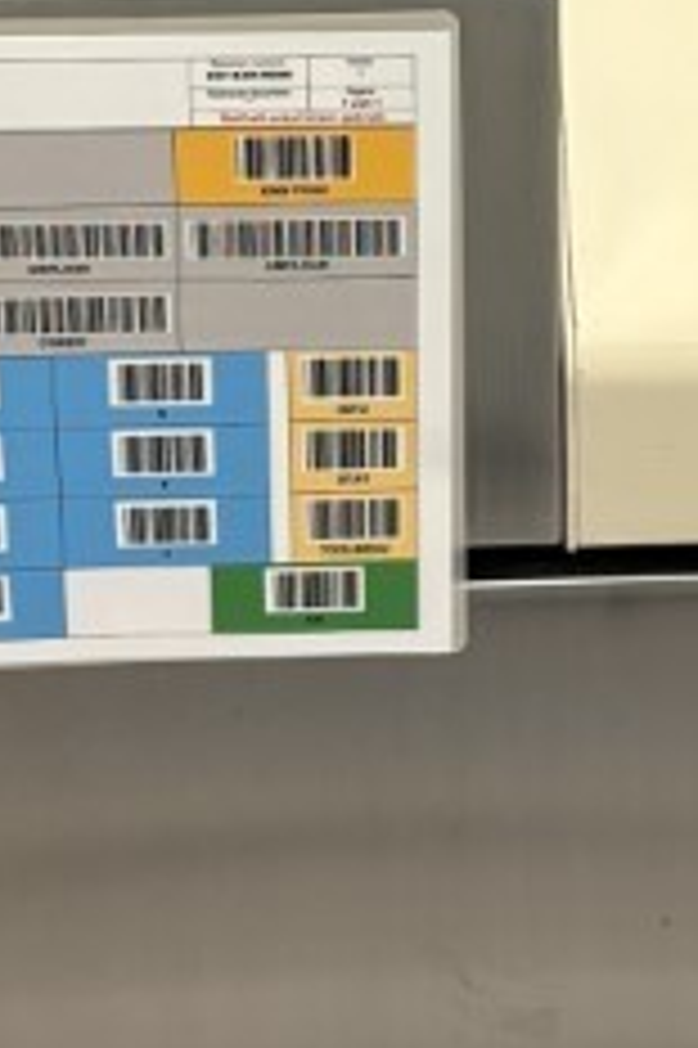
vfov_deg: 17.0
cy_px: 117
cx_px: 567
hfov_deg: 11.5
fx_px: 3466
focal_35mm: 119
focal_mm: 5.96
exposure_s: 1/50
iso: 125
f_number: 1.6
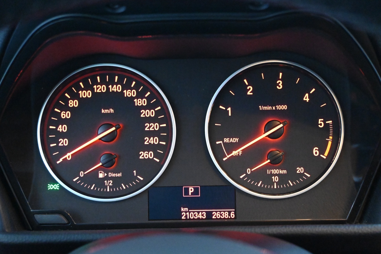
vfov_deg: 29.4
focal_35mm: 46
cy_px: 127
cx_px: 190
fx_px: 484
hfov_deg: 43.0
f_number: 4.8
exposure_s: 1/25
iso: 12800
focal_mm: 30.5
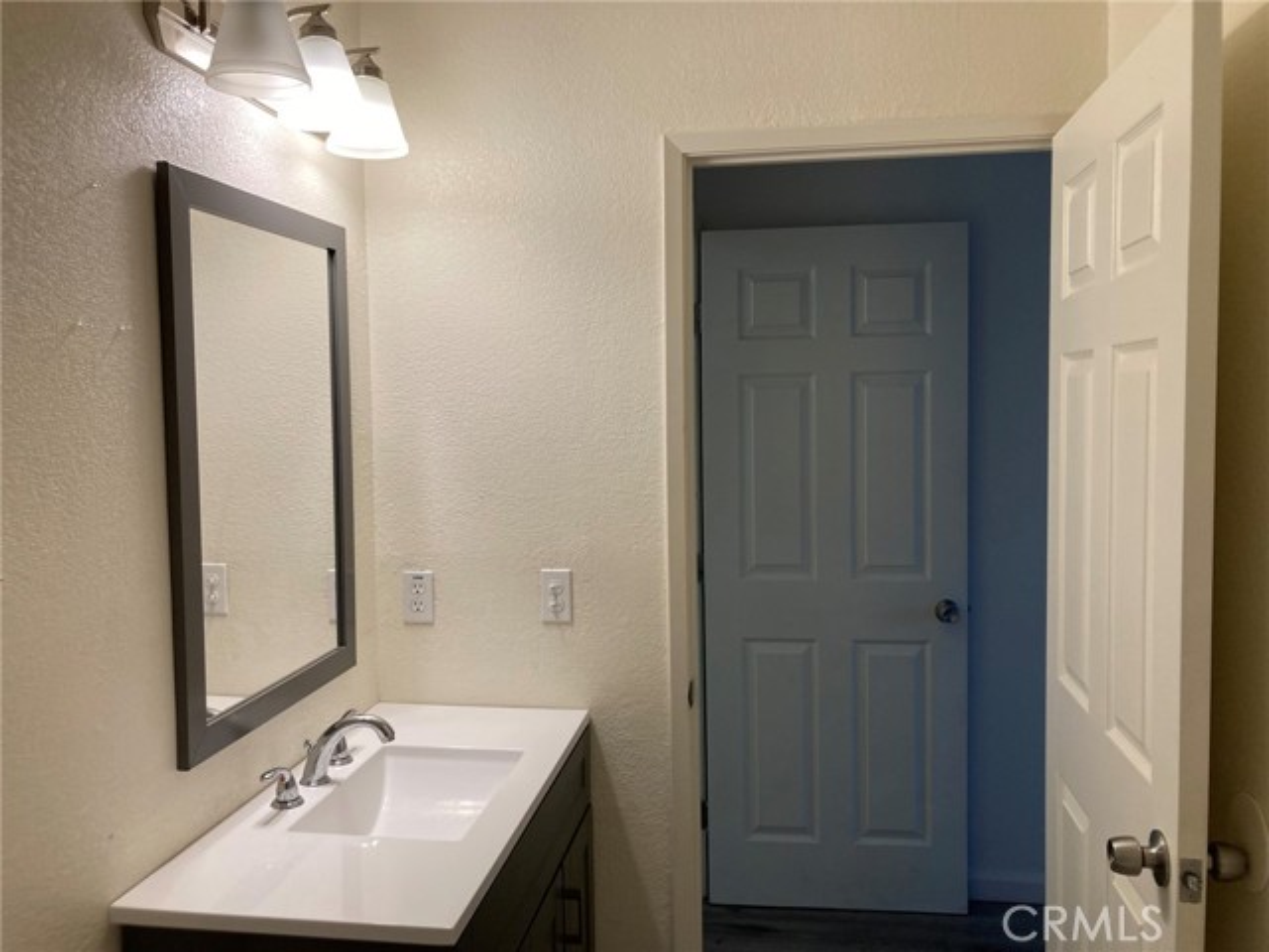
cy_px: 476
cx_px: 634
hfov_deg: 63.4
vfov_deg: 49.7
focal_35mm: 28
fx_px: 1026
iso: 40
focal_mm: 3.99
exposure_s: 1/60
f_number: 1.8
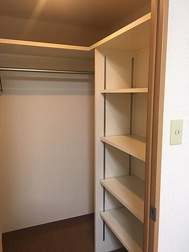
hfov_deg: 48.2
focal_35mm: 29
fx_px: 211
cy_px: 126
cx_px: 94
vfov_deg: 61.7
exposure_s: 1/20
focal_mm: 4.15
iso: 200
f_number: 2.2
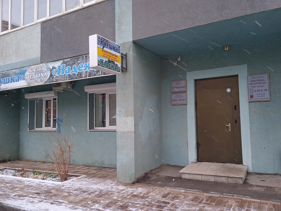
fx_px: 227
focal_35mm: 28
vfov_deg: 49.8
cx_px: 140
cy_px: 106
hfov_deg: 63.4
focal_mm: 3.43
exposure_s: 1/50
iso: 185
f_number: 2.2
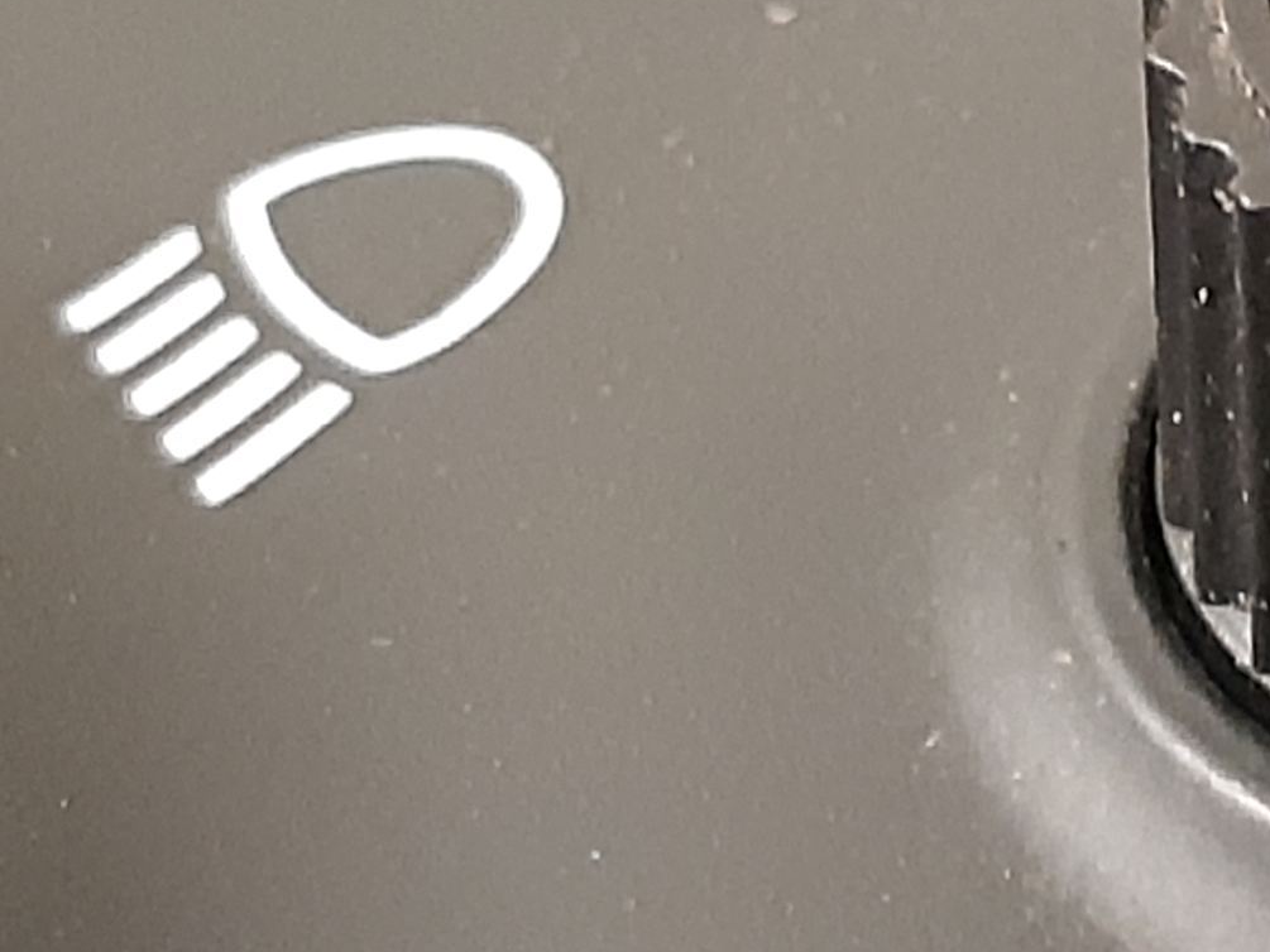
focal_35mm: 53
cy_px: 125
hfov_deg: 33.6
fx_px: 1945
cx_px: 1213
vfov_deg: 26.7
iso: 640
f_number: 1.7
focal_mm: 3.93
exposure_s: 1/25
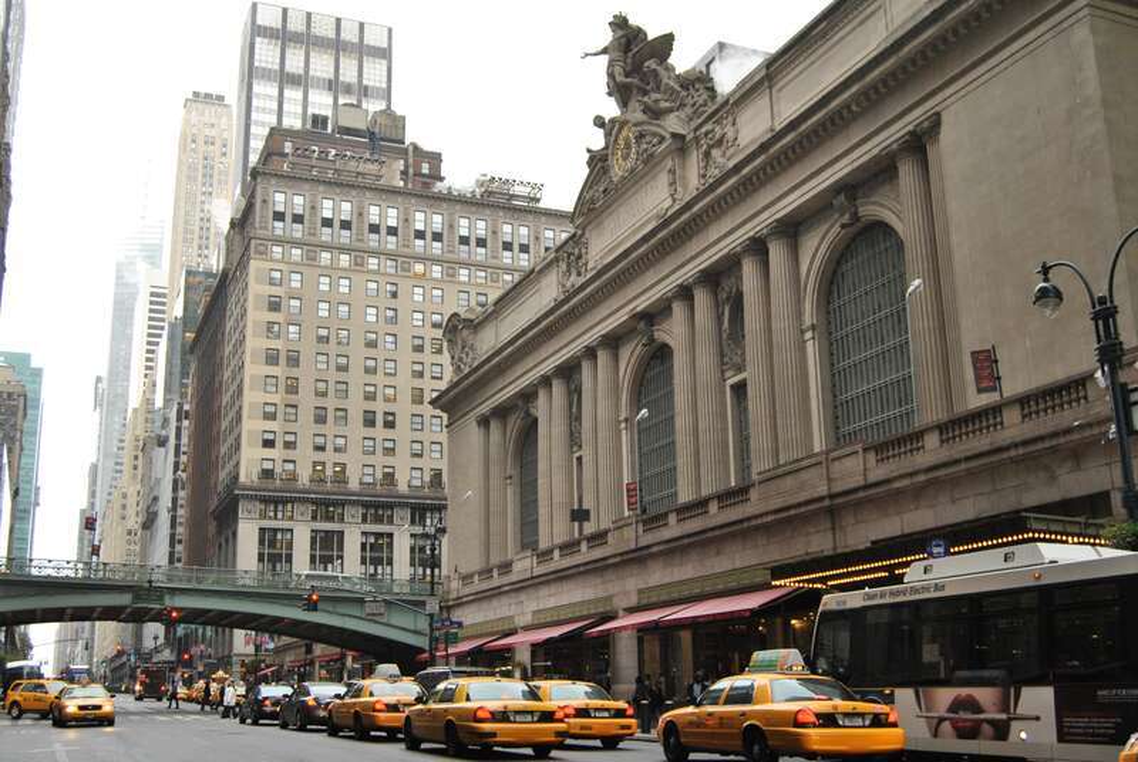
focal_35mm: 36
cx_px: 569
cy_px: 381
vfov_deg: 37.0
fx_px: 1140
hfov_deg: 53.1
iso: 400
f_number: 5.6
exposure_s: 1/160
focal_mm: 24
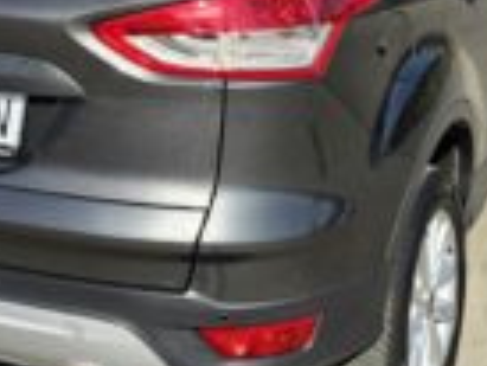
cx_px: 171
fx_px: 943
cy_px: 36
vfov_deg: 21.5
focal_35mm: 67
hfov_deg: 28.8
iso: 64
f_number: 1.4
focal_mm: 6.5
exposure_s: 1/10000
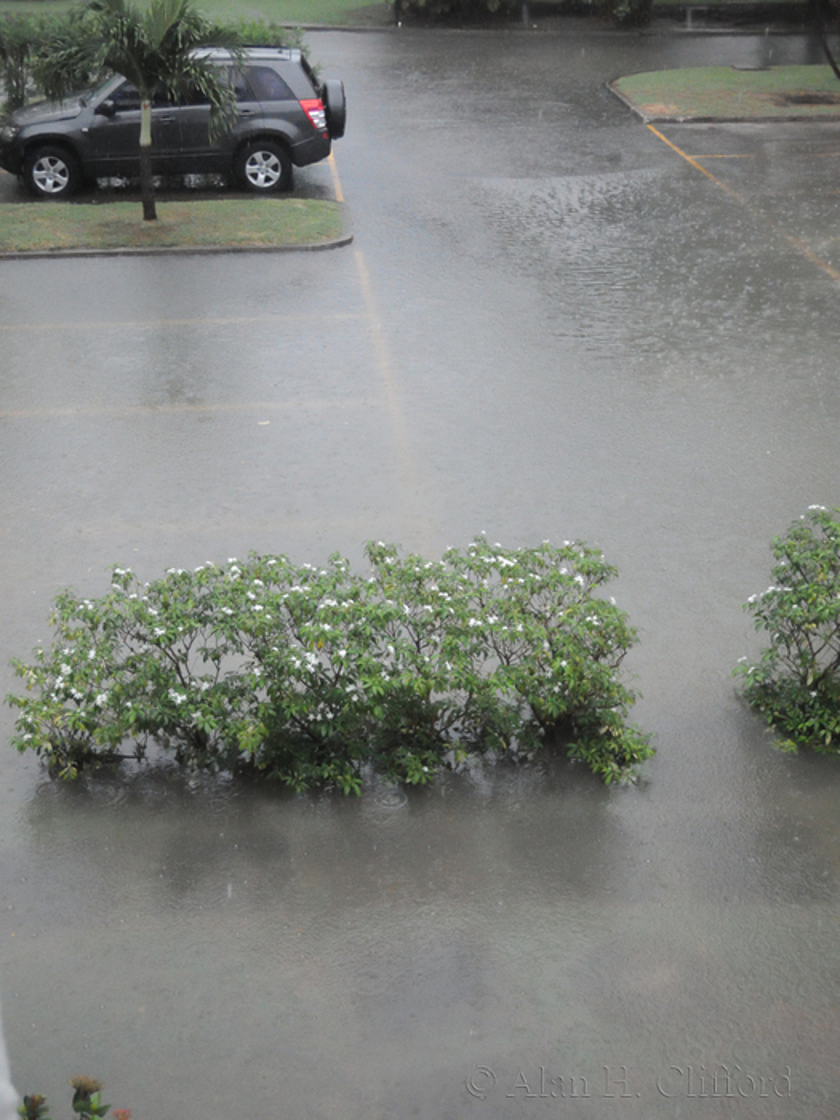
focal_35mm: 50
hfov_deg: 29.1
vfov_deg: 38.2
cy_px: 560
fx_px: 1618
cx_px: 420
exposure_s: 1/640
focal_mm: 10.7
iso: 3200
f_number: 3.5
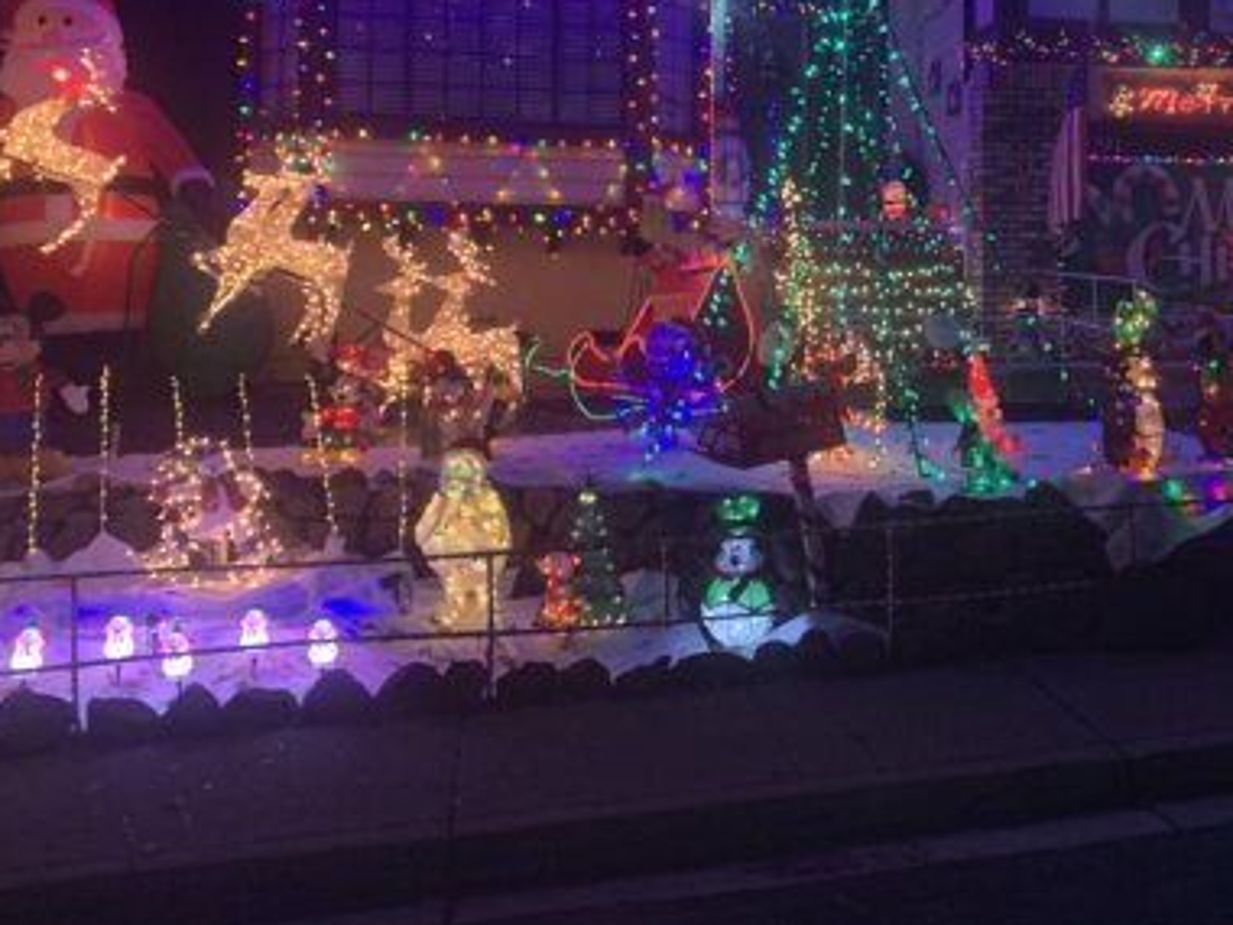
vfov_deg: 34.5
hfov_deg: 44.6
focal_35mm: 41
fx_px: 1460
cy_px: 247
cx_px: 889
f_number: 1.8
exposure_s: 1/40
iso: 400
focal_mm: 4.25
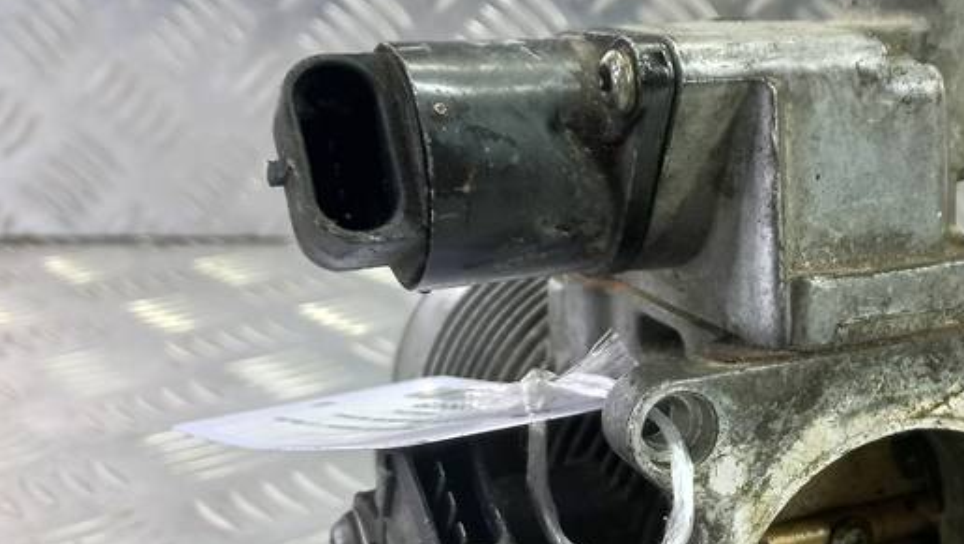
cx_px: 762
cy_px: 372
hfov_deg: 37.2
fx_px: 1381
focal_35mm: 54
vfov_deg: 22.2
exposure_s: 1/50
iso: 160
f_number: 1.8
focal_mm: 4.6
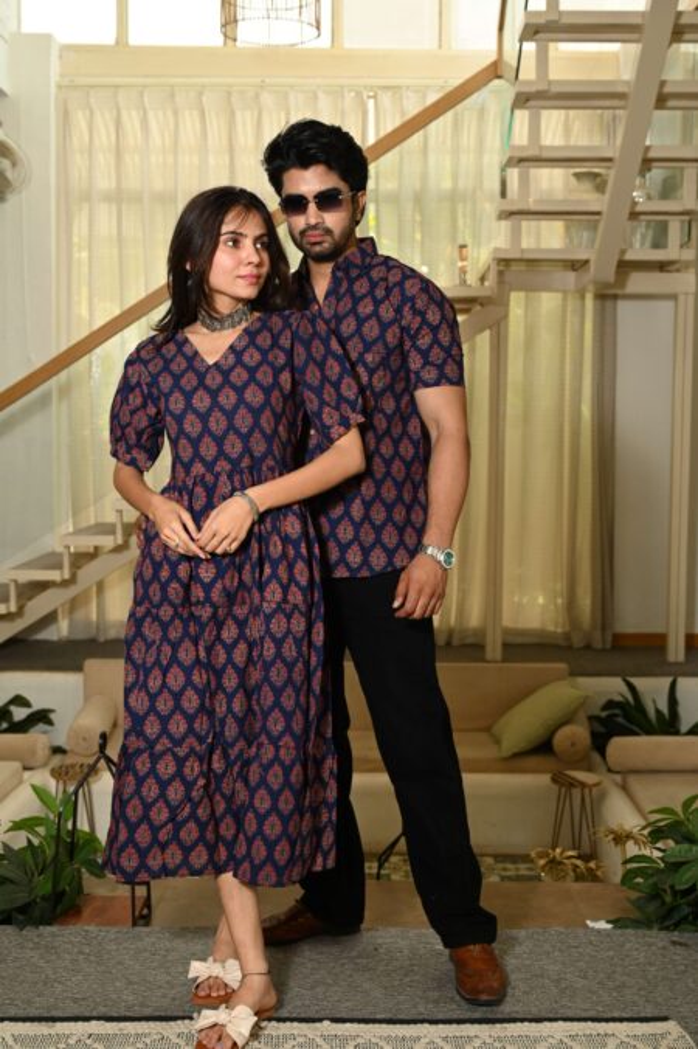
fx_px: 1223
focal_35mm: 42
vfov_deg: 46.4
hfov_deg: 31.9
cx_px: 349
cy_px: 524
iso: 320
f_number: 5
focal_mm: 42
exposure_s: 1/160
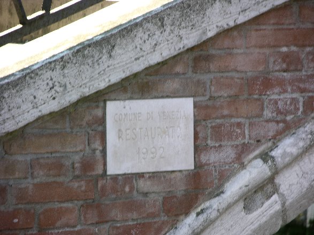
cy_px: 118
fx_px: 2539
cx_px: 157
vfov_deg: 5.3
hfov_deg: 7.1
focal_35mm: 280
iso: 50
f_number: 4.2
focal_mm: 71.2
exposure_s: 1/61.9
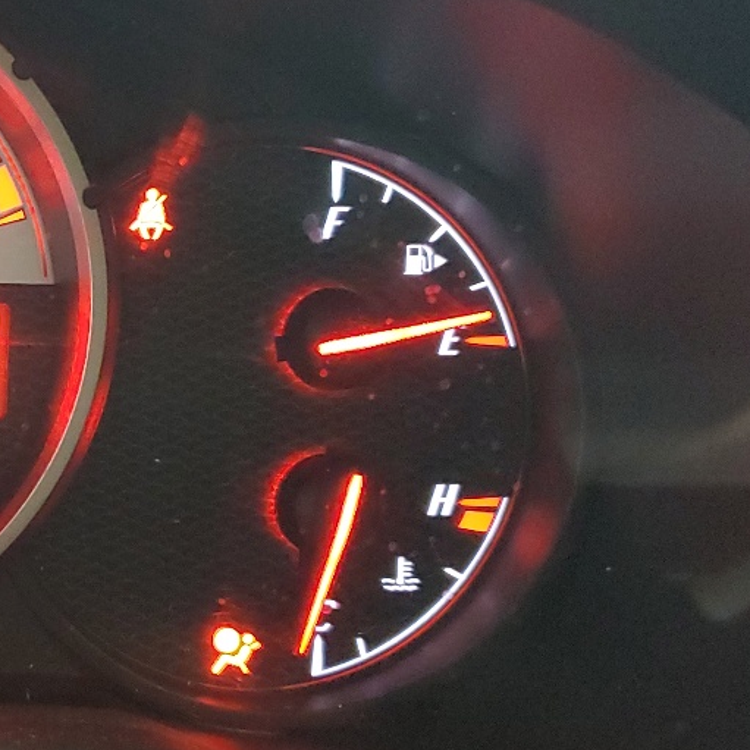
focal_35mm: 72
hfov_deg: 21.0
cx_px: -317
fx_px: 1765
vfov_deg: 24.0
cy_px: 376
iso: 310
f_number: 1.5
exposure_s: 1/17
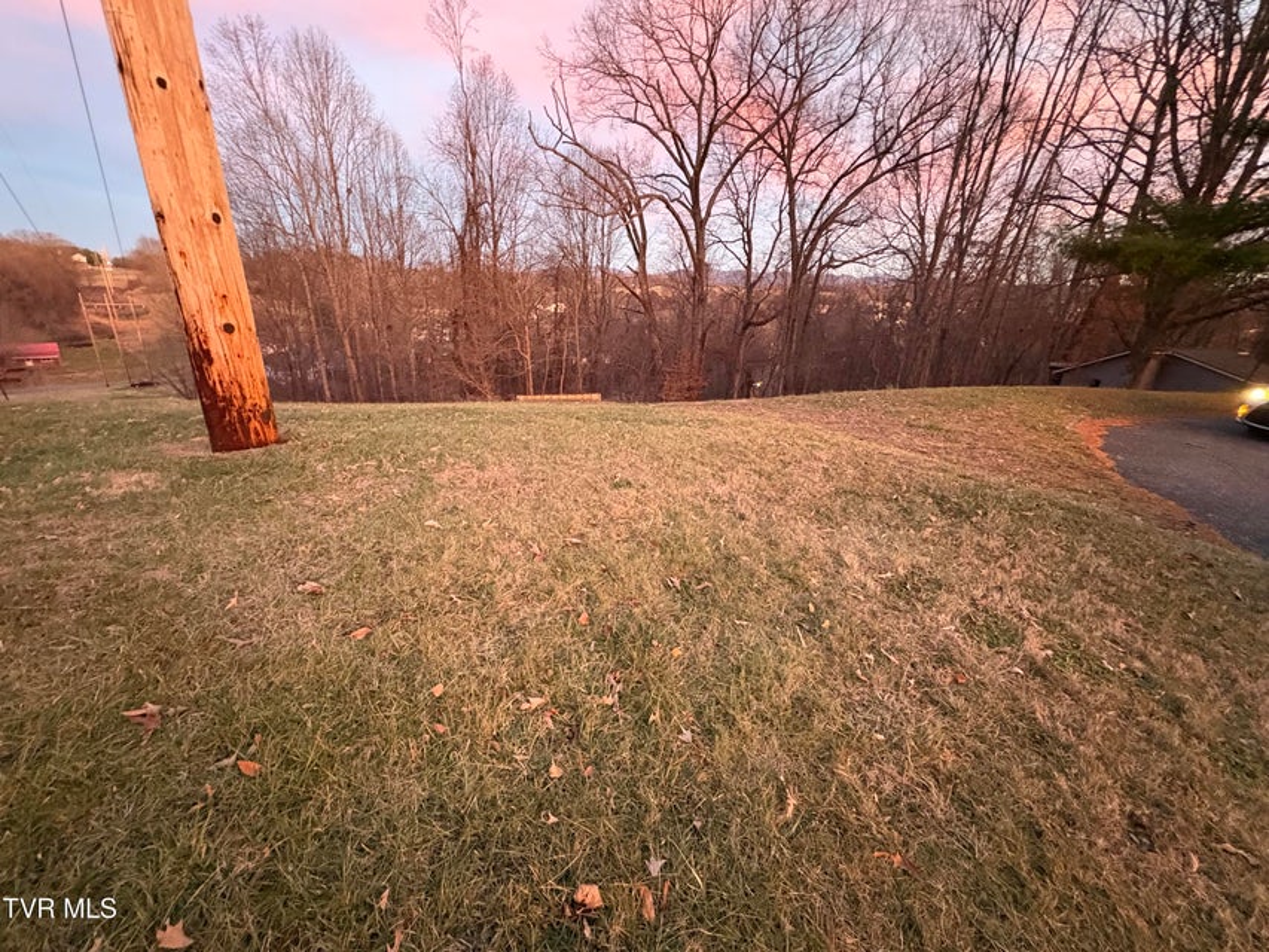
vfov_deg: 85.7
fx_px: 513
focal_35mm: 14
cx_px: 634
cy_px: 476
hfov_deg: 102.1
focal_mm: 2.22
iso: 1000
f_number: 2.2
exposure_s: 1/40
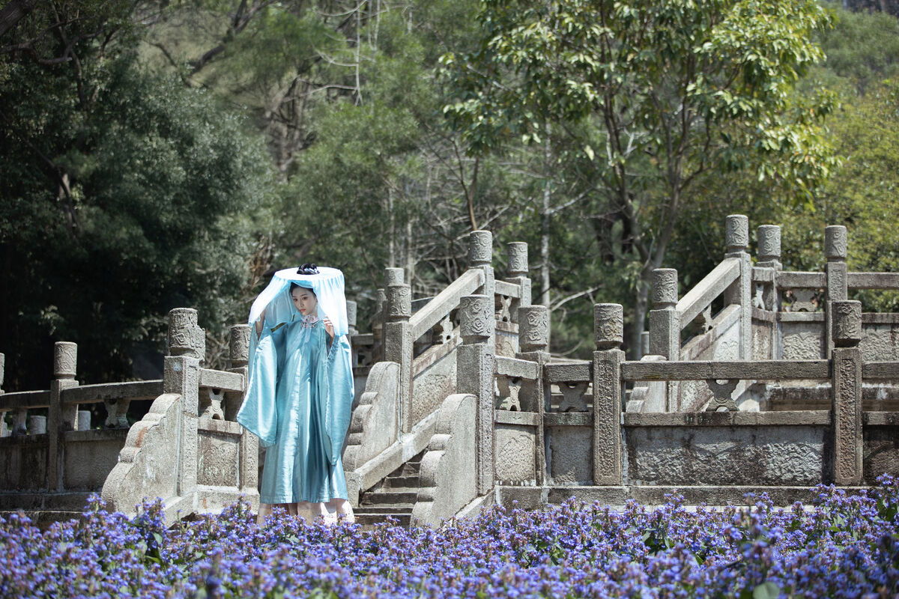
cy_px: 300
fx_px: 2197
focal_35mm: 88
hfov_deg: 23.1
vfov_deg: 15.5
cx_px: 450
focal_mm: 88
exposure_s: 1/800
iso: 100
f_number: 2.8
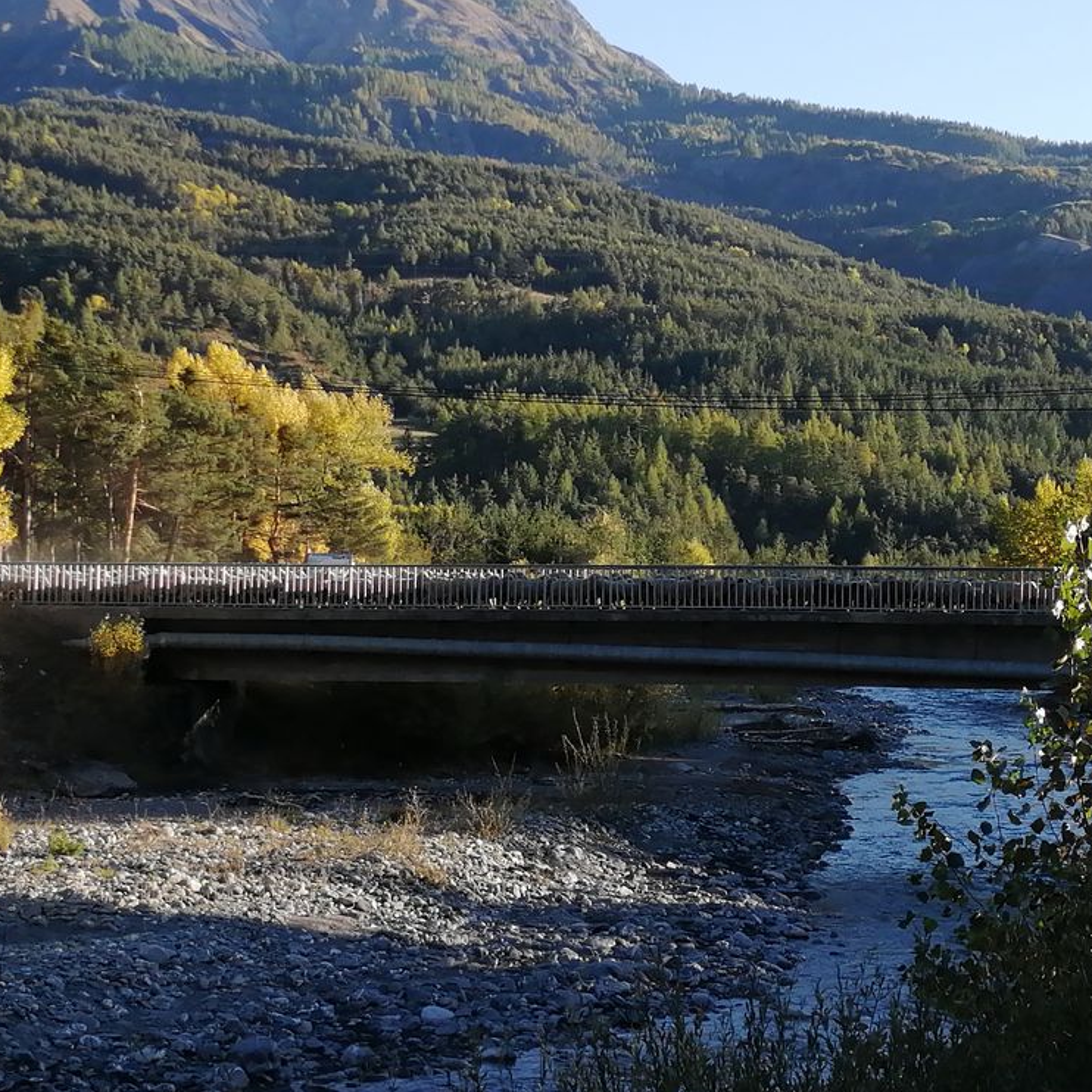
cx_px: 625
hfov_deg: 21.4
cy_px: 549
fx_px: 2891
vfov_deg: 21.4
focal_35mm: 81
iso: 50
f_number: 1.8
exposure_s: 1/651
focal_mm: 3.96
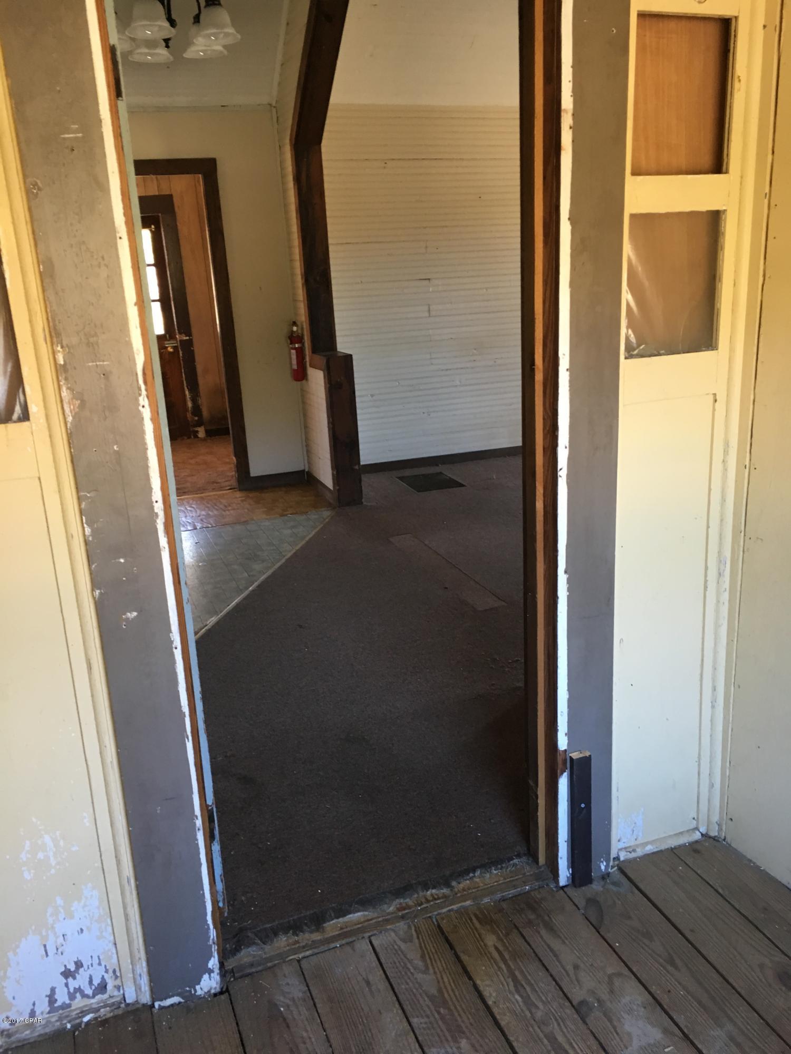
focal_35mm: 29
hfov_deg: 48.2
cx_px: 396
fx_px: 884
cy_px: 527
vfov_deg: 61.7
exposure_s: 1/30
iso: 100
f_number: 2.2
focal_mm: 4.15
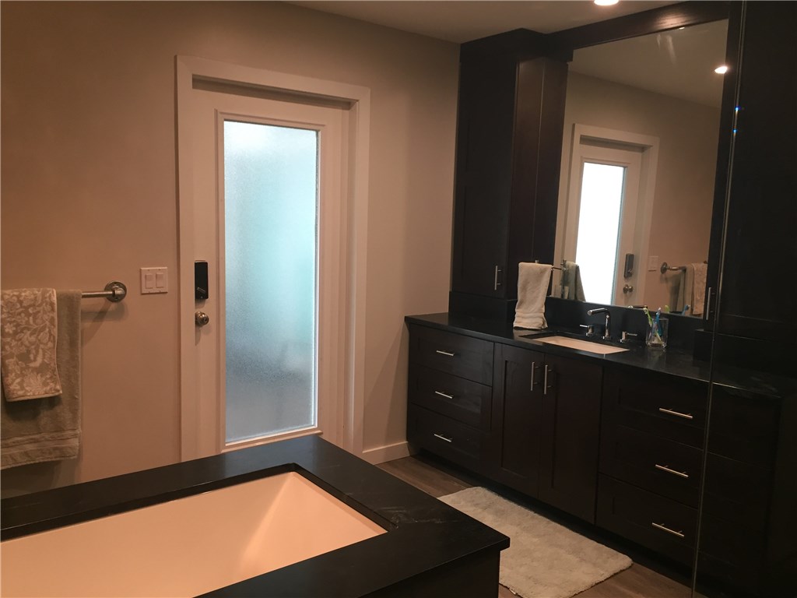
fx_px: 668
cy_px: 299
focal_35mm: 29
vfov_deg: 48.2
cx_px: 398
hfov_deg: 61.7
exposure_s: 1/30
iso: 80
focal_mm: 4.15
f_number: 2.2
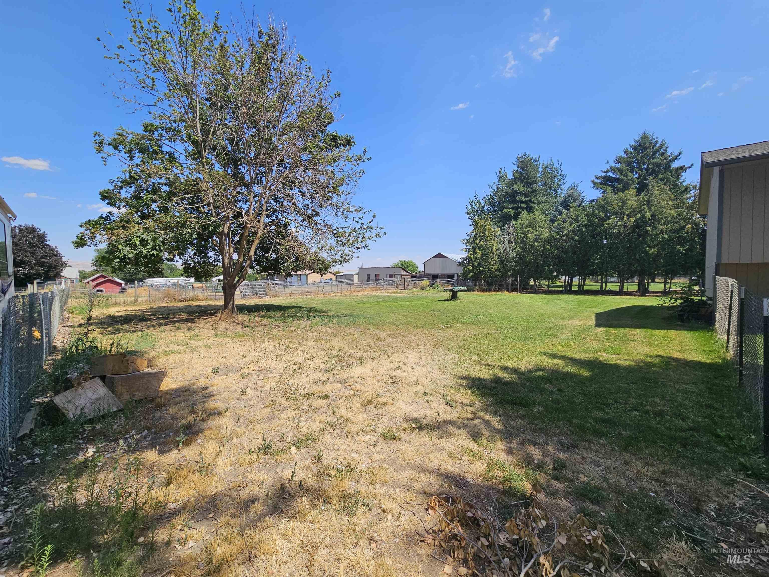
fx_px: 289
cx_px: 384
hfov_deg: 106.2
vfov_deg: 89.9
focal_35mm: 13
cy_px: 288
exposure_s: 1/2066
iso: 50
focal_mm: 2.2
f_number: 2.2
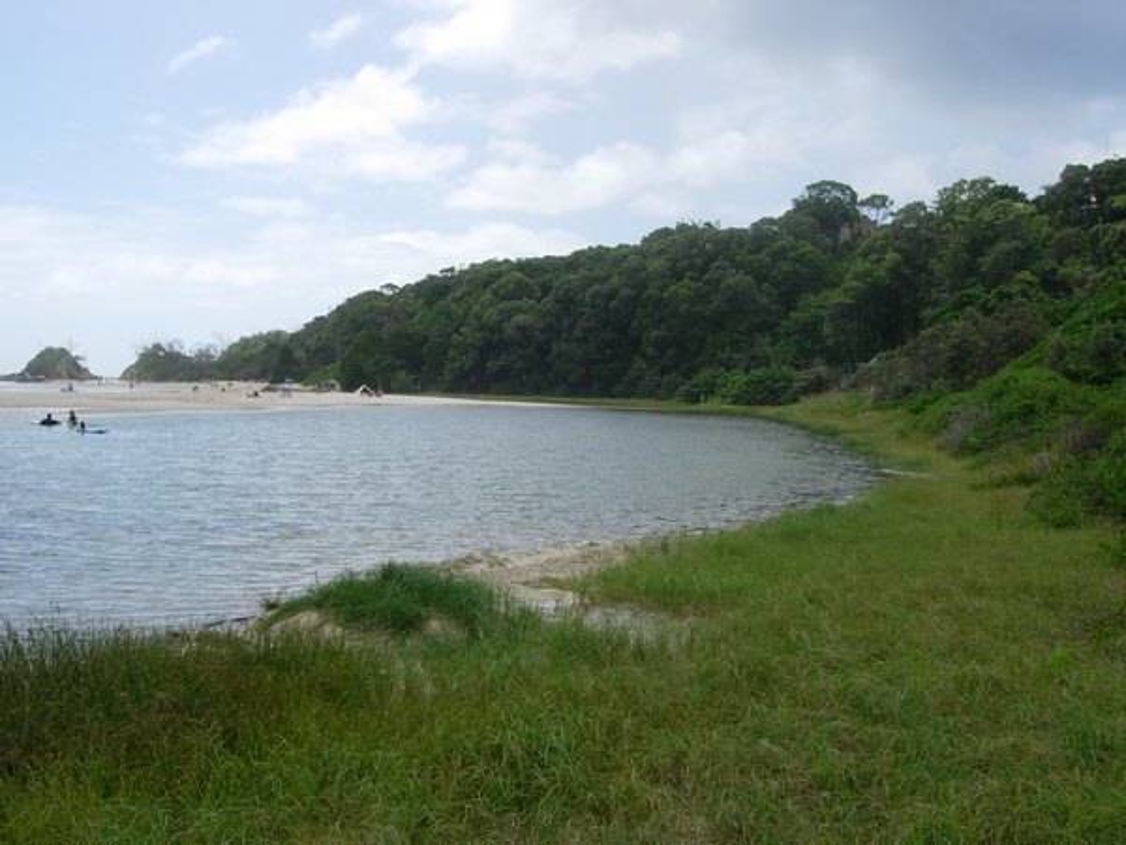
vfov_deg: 37.7
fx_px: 1236
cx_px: 563
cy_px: 422
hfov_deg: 49.0
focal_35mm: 38
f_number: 4.8
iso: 79
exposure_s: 1/645
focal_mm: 7.8
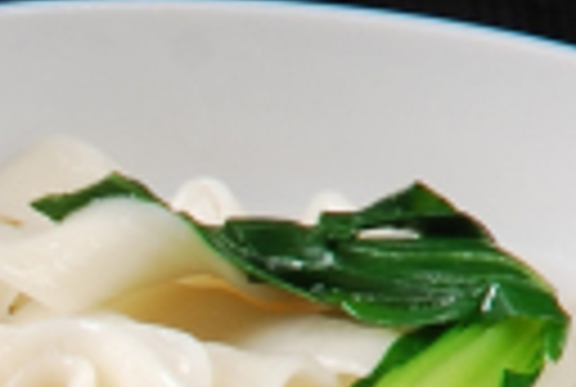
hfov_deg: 2.4
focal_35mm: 839
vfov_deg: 1.6
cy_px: 1145
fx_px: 13455
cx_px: -972
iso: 100
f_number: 13
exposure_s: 1/125
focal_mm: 70
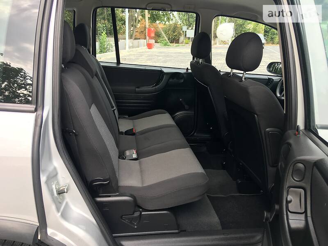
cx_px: 164
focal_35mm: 29
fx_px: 275
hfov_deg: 61.7
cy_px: 123
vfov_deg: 48.2
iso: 25
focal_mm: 4.2
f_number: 2.2
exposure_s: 1/100
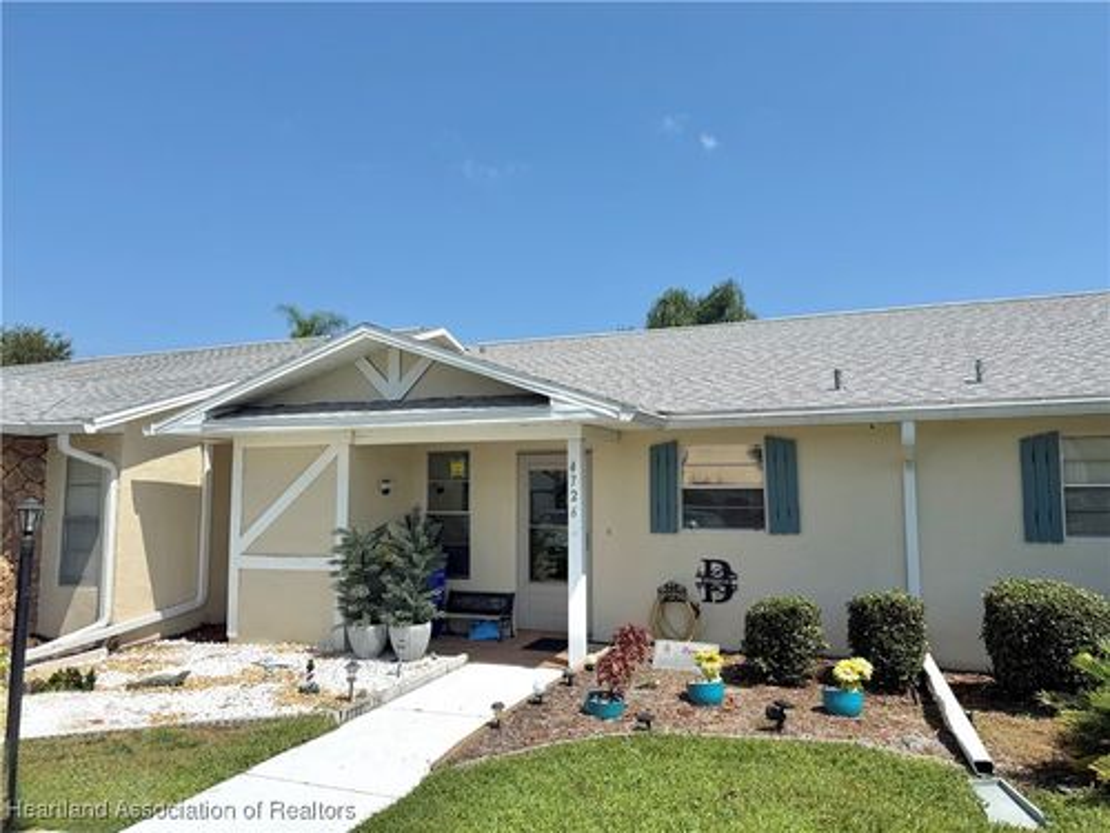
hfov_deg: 71.6
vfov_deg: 56.8
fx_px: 770
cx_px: 555
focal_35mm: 24
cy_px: 416
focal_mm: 6.76
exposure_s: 1/6711
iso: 80
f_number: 1.78
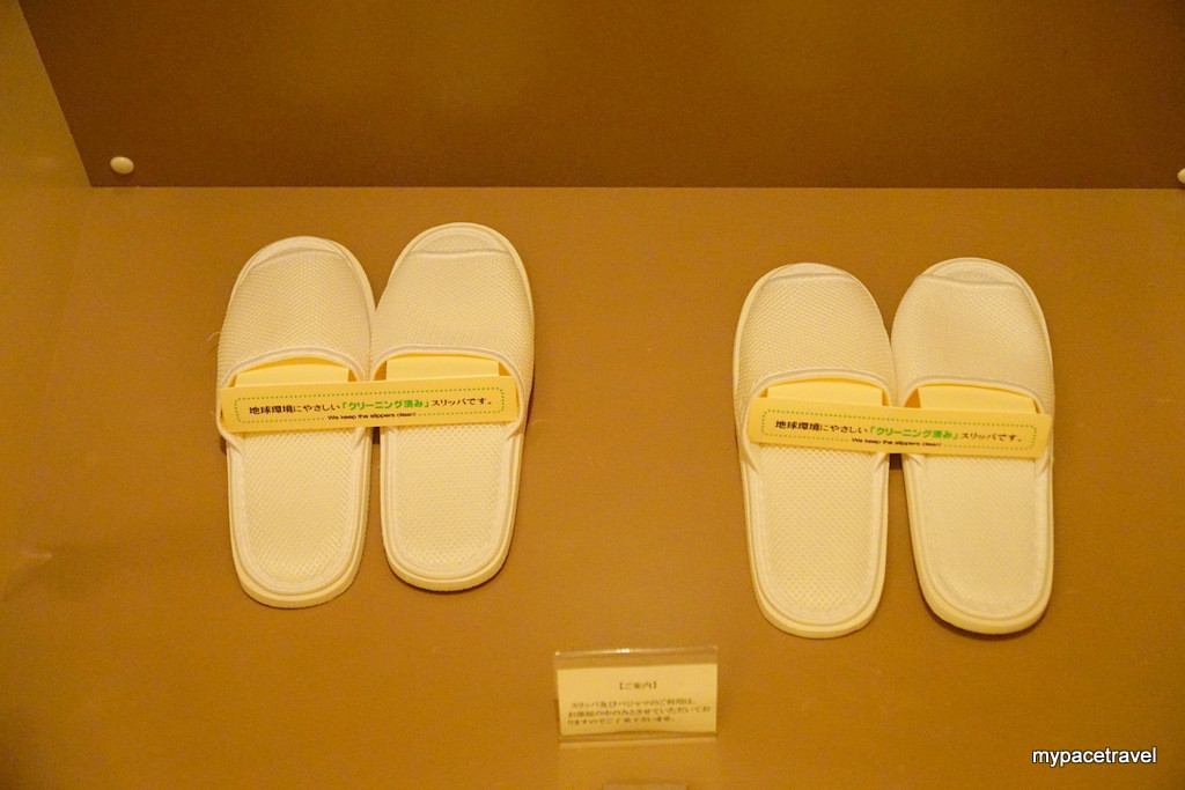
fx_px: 1728
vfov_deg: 25.8
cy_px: 395
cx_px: 592
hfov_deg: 37.8
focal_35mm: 52
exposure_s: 1/25
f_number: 2.8
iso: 3200
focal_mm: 35
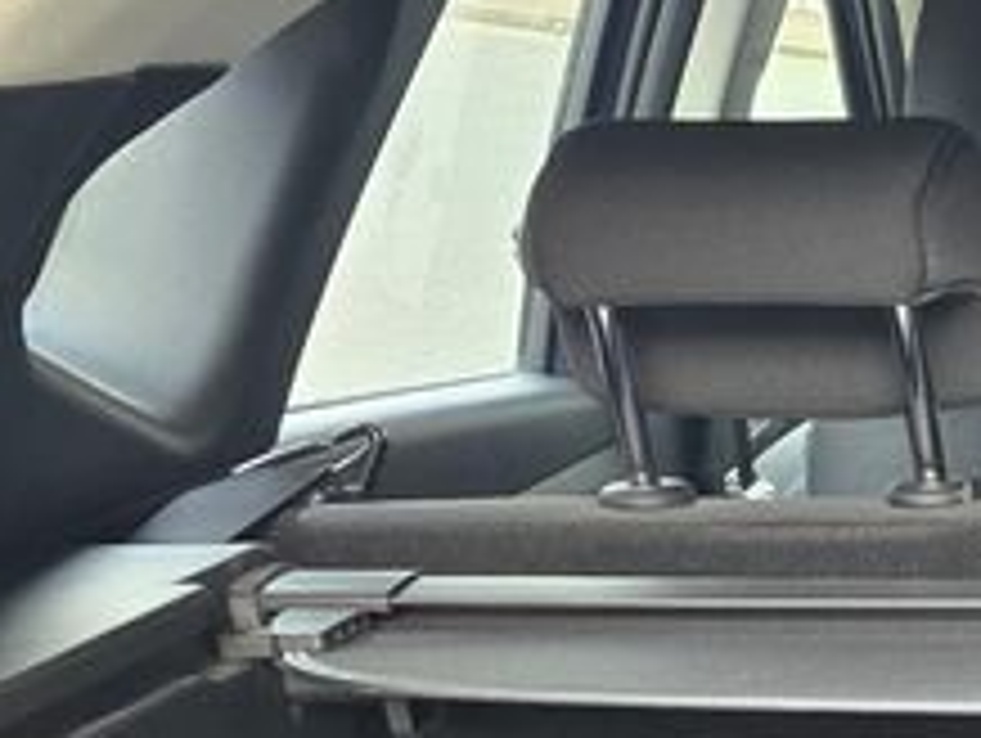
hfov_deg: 16.2
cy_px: 1210
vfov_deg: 12.8
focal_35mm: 108
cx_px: 1575
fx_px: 3064
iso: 200
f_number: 1.7
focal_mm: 6.3
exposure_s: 1/180
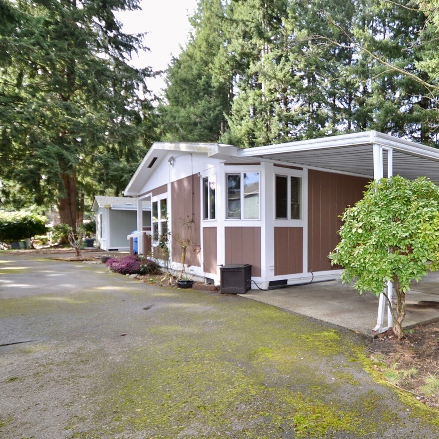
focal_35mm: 22
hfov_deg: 66.2
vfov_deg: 69.5
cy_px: 237
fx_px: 316
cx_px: 317
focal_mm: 10
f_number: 4
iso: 160
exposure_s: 1/125
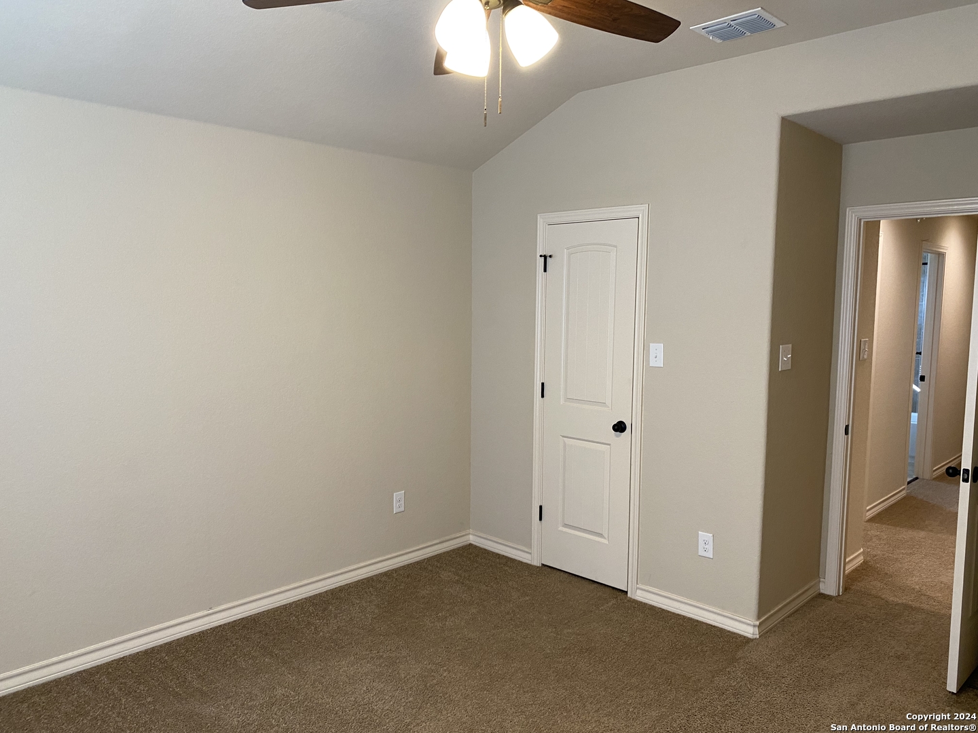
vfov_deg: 53.1
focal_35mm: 26
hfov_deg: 67.3
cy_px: 366
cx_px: 489
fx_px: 735
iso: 125
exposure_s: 1/60
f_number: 1.8
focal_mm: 4.25
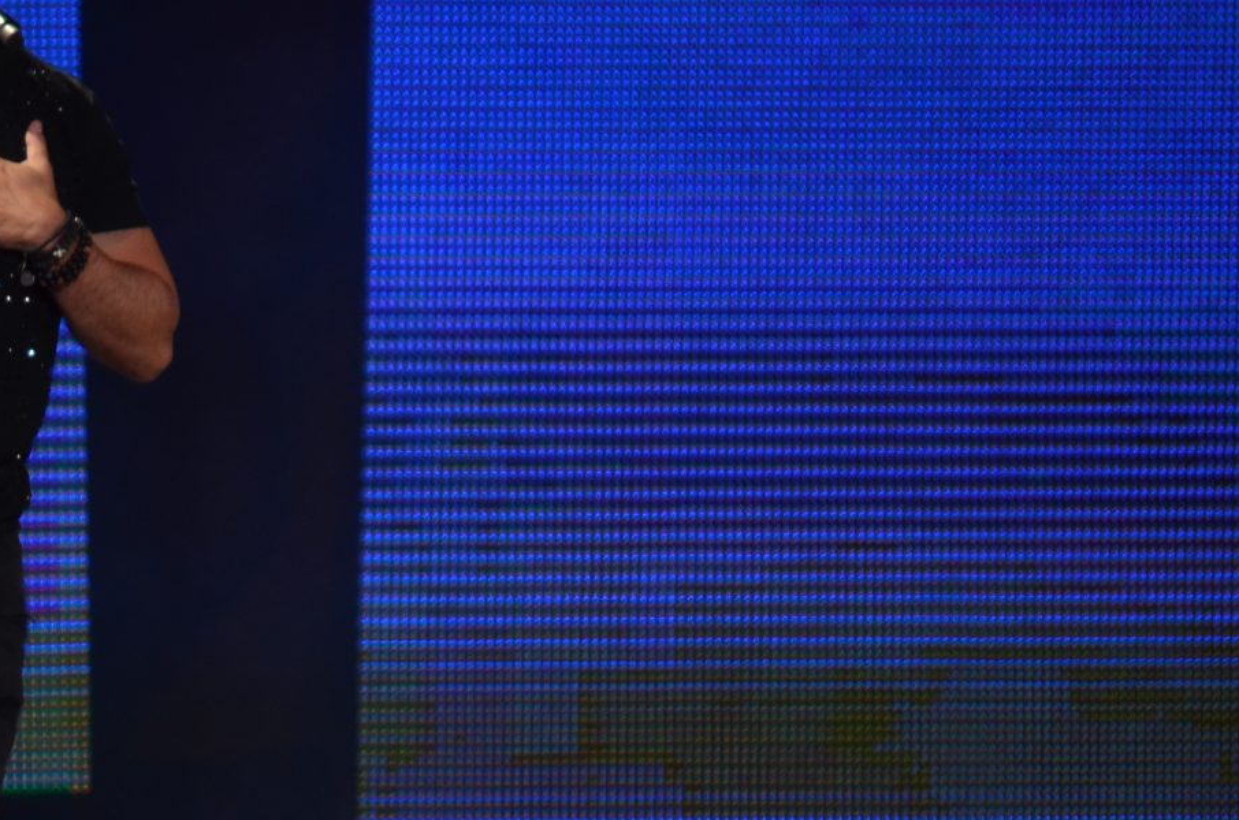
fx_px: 20370
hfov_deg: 3.5
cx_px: -135
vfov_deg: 2.3
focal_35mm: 593
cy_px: 456
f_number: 5.3
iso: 800
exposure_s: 1/125
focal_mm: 175
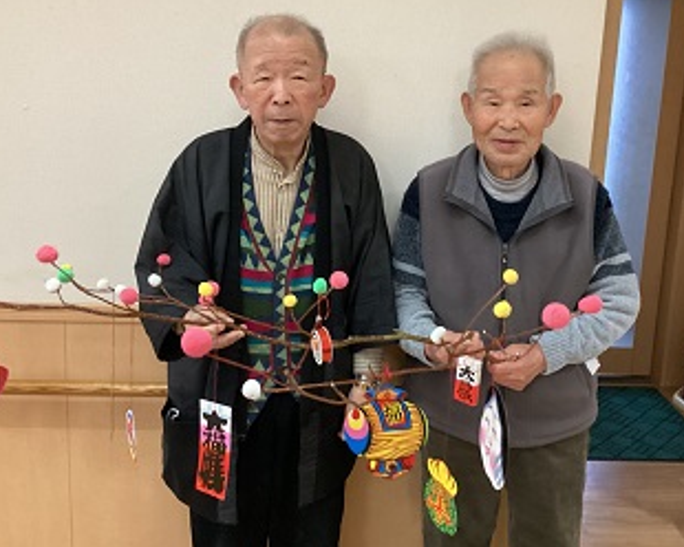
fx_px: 790
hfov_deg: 46.8
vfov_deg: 38.1
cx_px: 362
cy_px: 234
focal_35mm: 39
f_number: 2.4
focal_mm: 3.3
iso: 400
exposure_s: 1/33
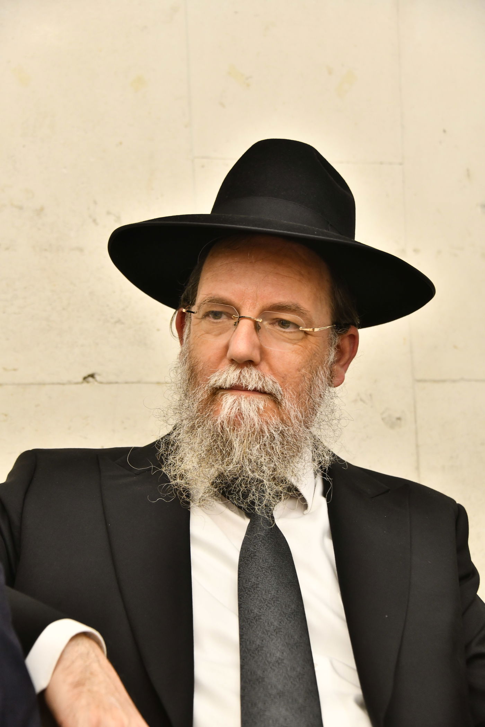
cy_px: 364
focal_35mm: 85
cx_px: 242
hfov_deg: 16.1
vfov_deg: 23.9
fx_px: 1718
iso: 1250
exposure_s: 1/80
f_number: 5.6
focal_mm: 85
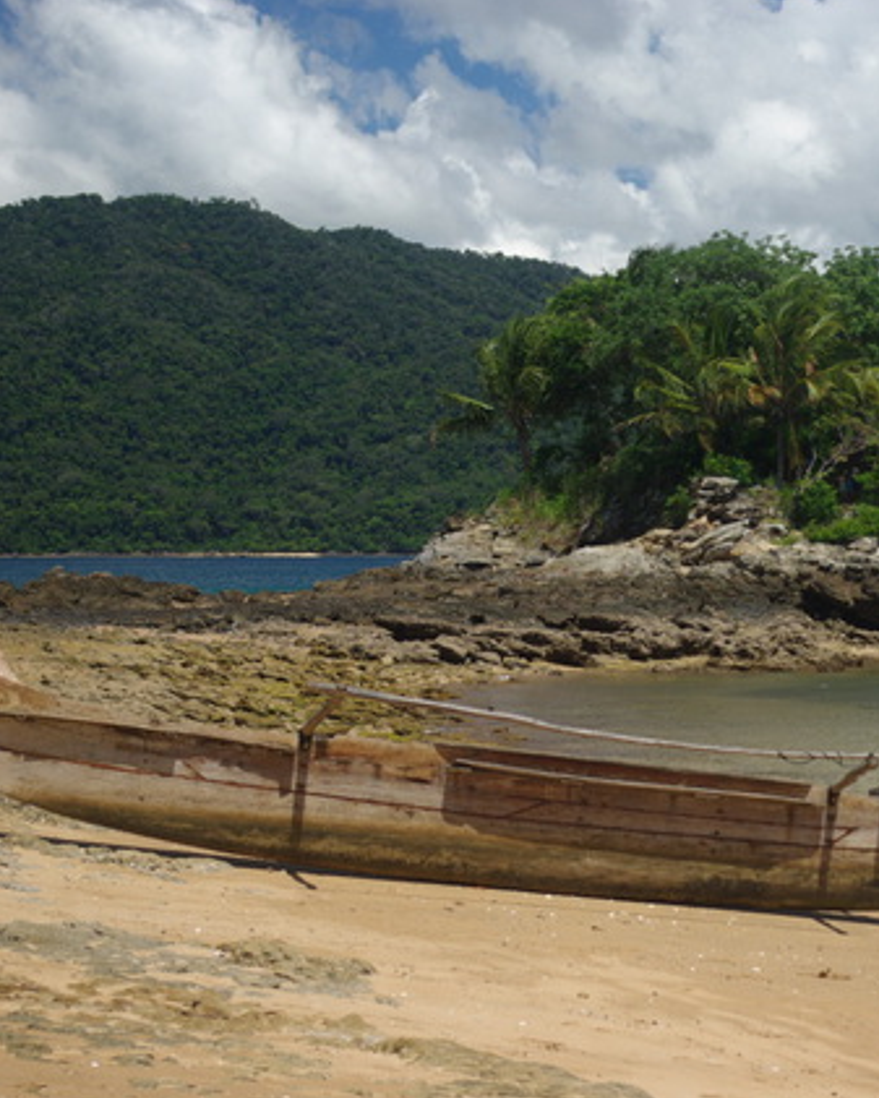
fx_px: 3478
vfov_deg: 17.9
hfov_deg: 14.3
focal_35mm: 107
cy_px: 549
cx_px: 749
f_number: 6.7
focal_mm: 50
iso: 100
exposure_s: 1/125
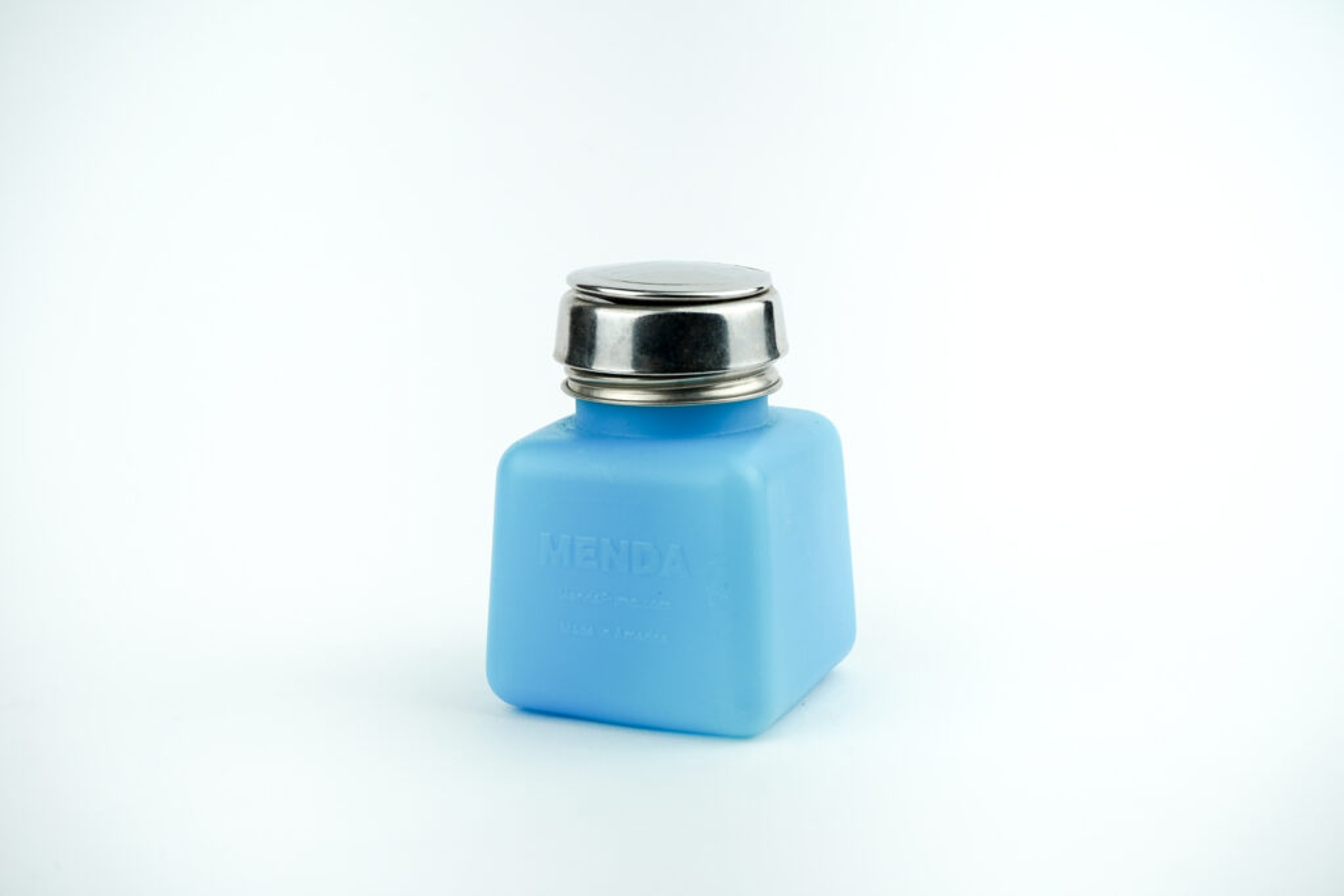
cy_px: 448
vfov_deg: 20.3
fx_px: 2502
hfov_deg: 30.1
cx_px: 672
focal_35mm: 67
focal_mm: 67
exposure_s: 1/200
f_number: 11
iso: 320
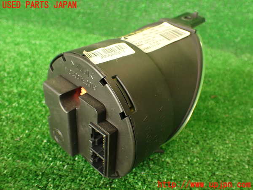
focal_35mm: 32
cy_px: 95
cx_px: 126
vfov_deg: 44.2
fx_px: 234
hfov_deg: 56.8
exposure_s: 1/40
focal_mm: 5.79
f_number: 2.4
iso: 200
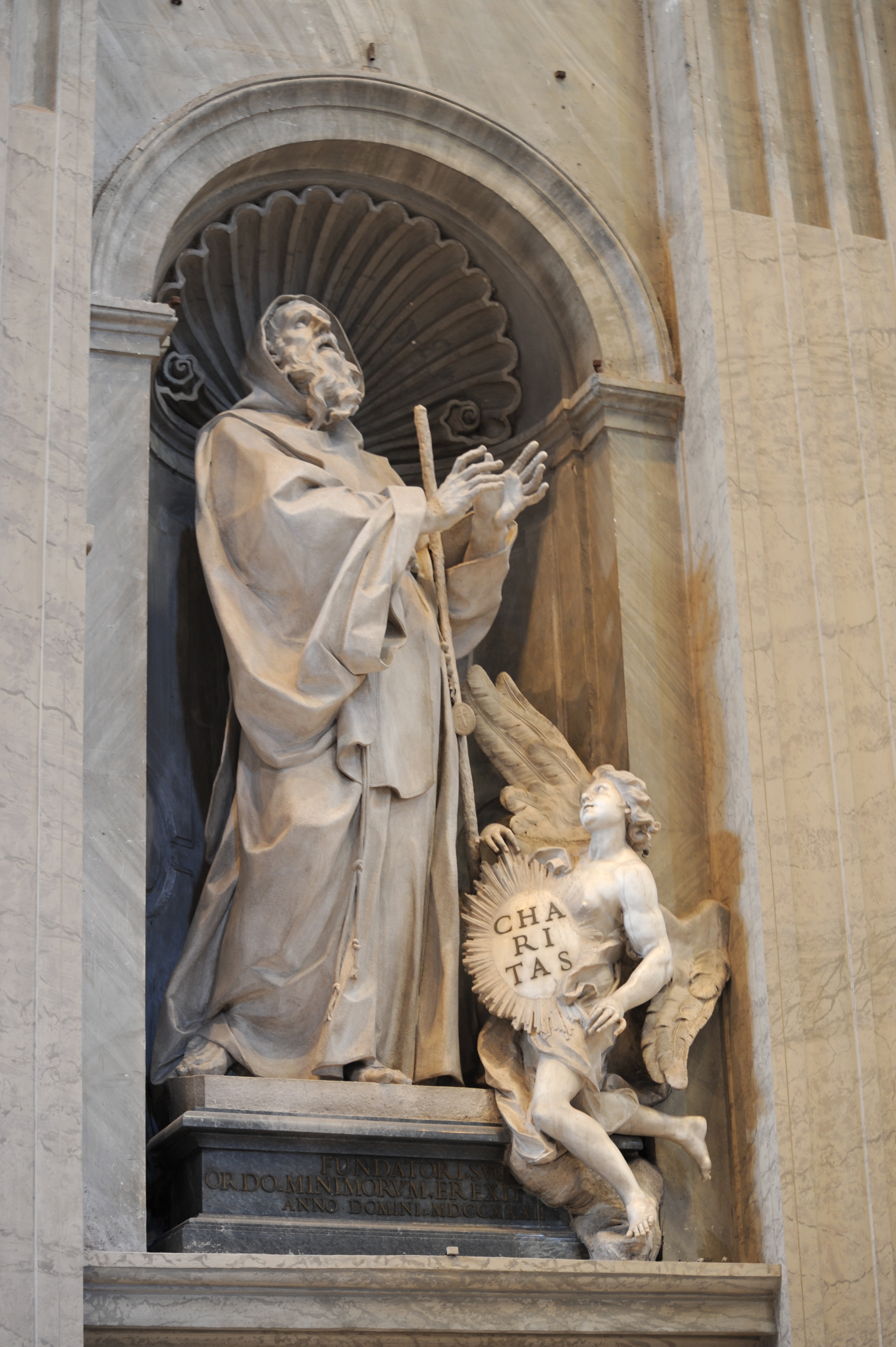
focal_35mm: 70
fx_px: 2617
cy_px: 674
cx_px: 448
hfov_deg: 19.4
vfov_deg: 28.9
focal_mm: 70
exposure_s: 1/3
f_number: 4.5
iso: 400
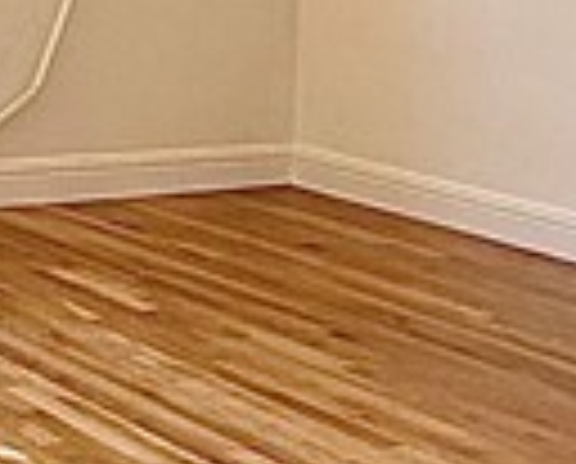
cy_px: -95
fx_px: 1862
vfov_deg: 13.8
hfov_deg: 17.4
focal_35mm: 109
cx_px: 86
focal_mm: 2.22
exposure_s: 1/100
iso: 100
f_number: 2.2
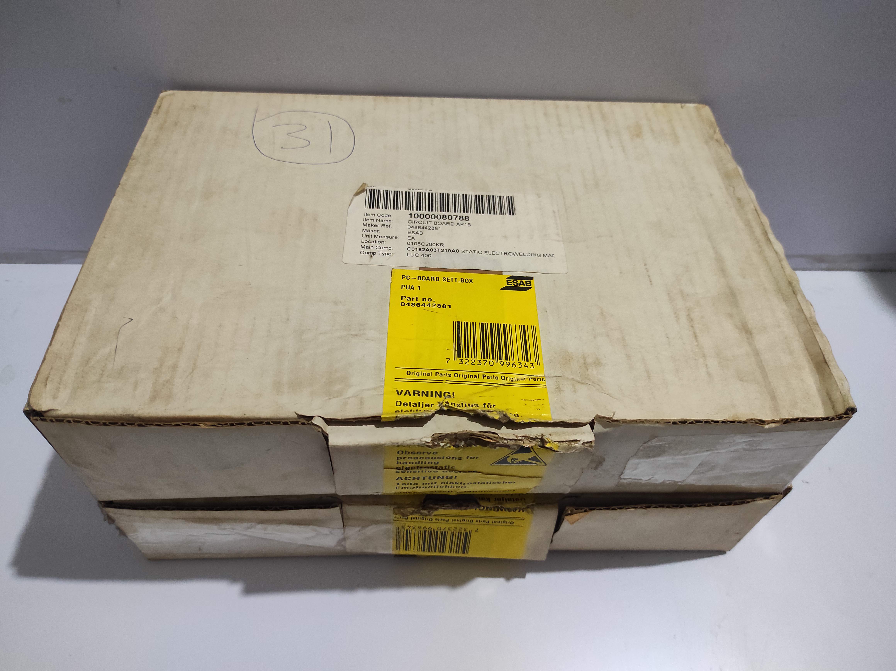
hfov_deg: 69.4
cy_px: 336
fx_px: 647
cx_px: 448
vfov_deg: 54.8
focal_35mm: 25
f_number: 1.89
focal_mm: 5.43
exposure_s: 1/33
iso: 901
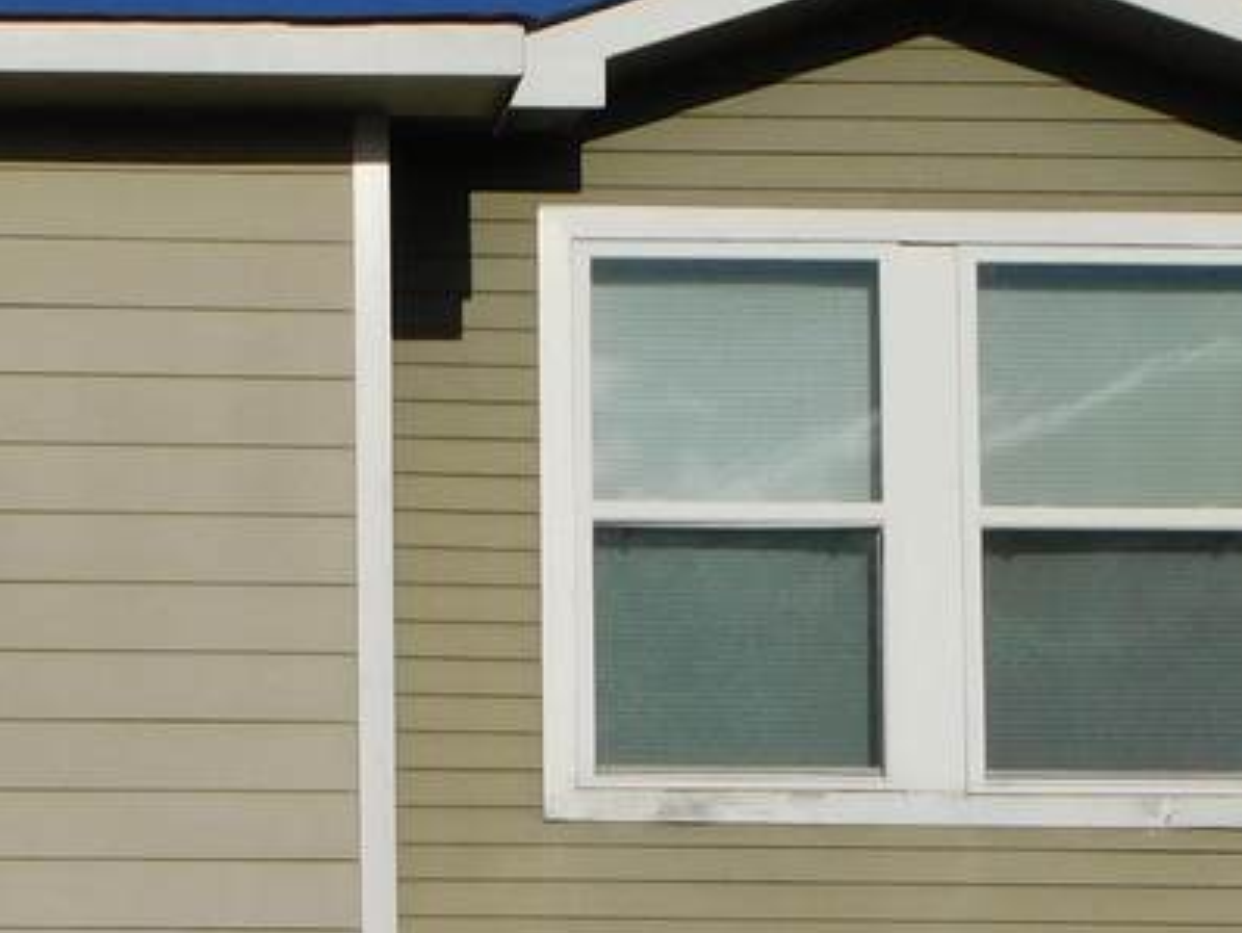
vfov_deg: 15.2
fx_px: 3231
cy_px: 1389
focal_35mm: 90
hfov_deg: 20.9
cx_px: -56
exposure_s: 1/1250
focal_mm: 4.9
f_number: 6.4
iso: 125
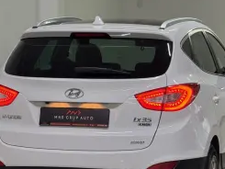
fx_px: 1145
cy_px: 119
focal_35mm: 176
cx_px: 118
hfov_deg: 11.2
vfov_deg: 8.4
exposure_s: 1/50
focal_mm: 15.66
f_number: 2.8
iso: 250
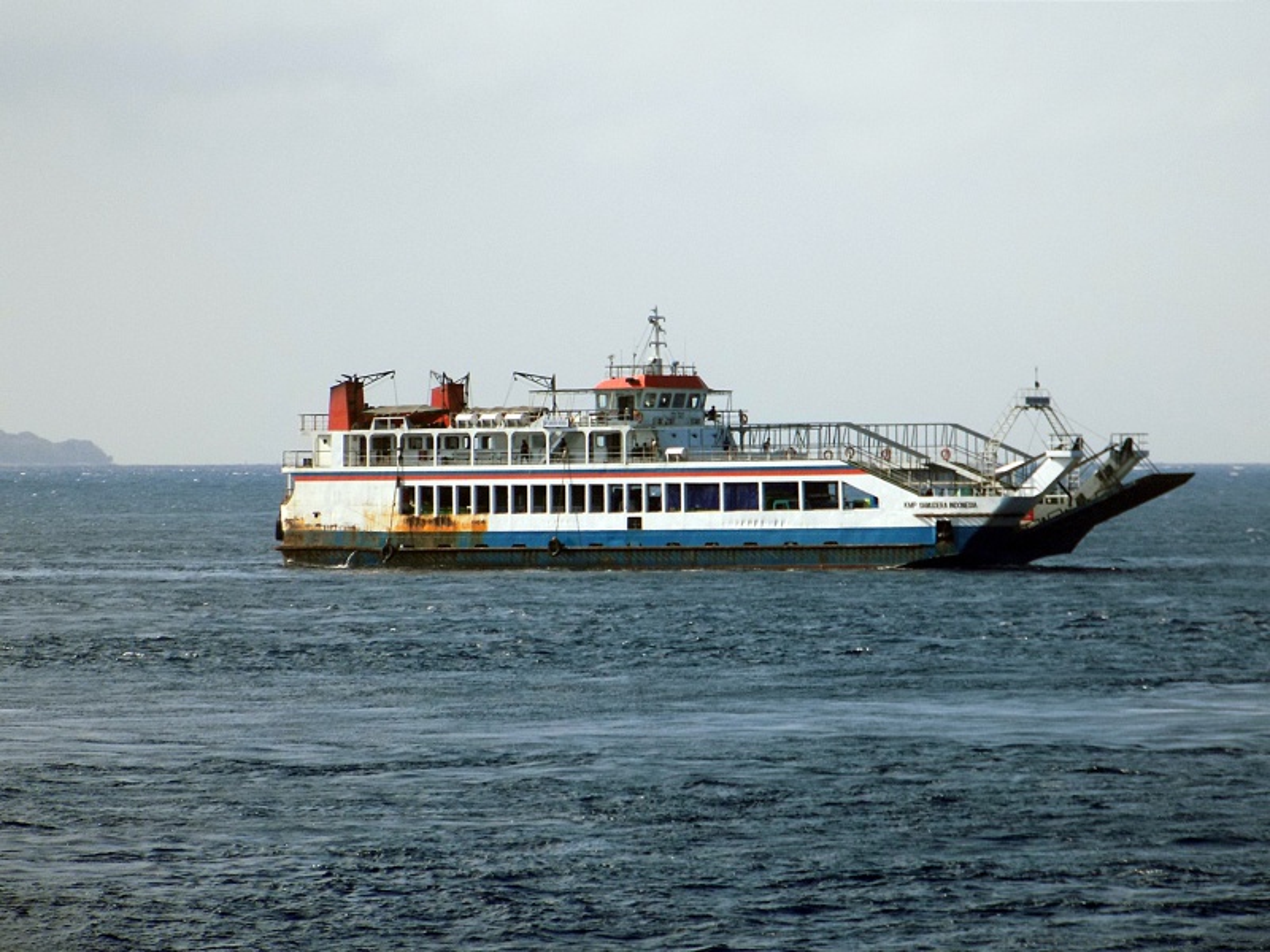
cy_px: 476
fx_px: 9502
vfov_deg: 5.7
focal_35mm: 259
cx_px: 635
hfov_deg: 7.6
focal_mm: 46
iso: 80
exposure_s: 1/500
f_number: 5.7
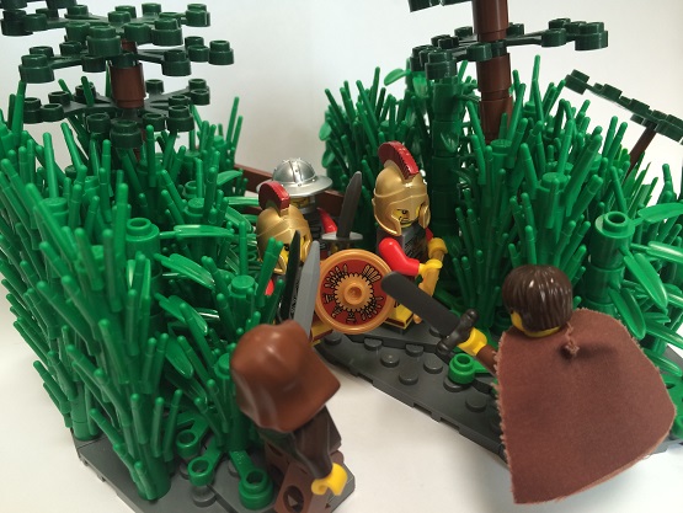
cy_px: 256
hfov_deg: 59.9
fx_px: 592
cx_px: 342
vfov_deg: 46.8
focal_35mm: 30
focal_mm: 4.12
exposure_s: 1/30
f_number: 2.2
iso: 50
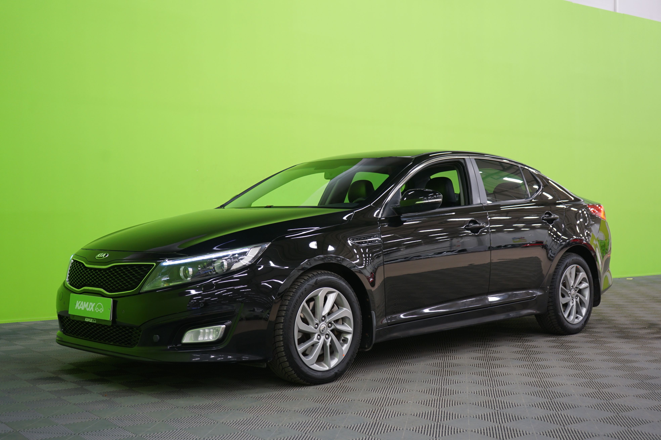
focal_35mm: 45
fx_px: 826
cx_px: 330
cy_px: 220
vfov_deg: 29.9
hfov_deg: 43.6
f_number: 4.5
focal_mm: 45
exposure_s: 1/8
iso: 400
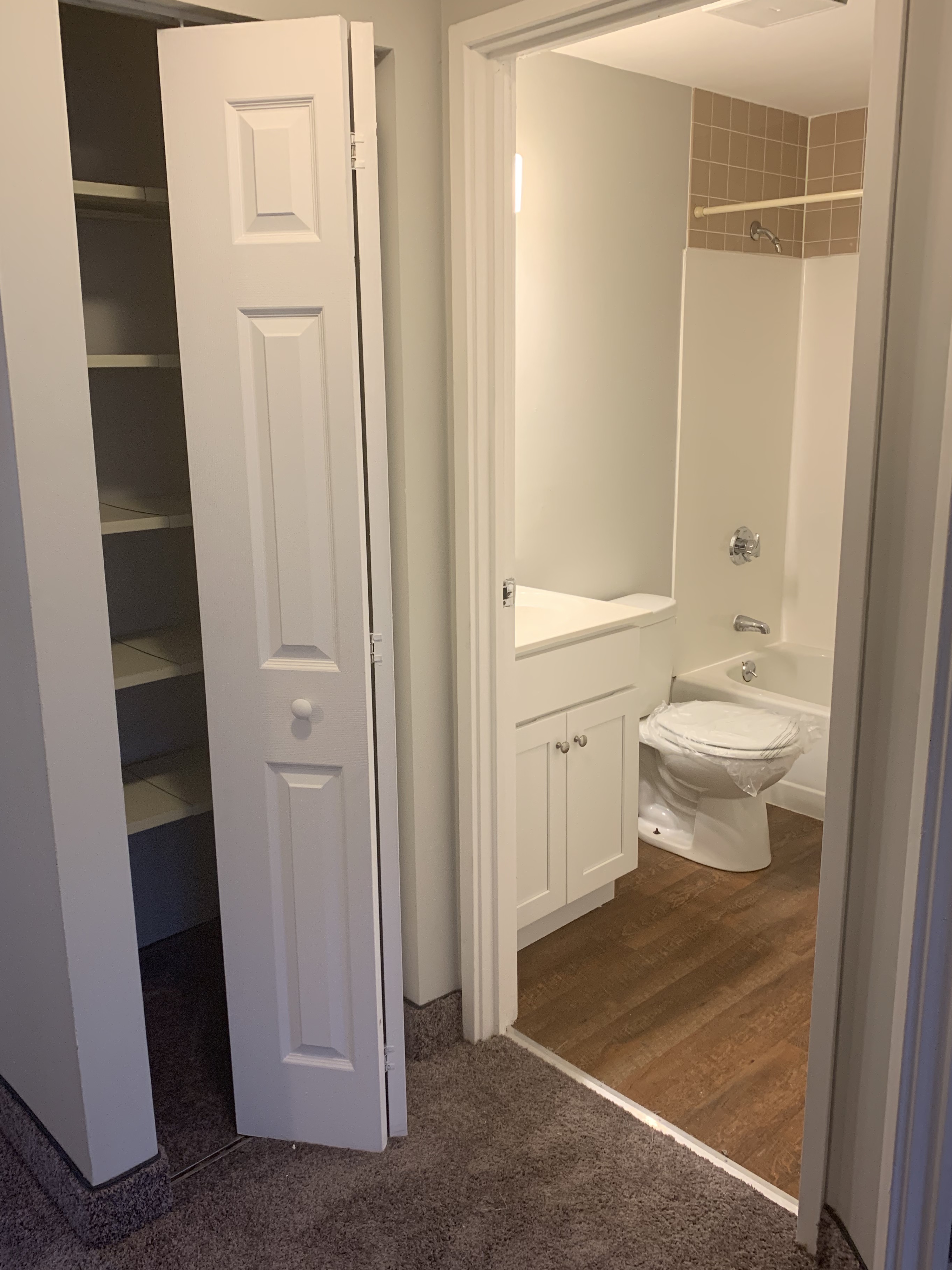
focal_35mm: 29
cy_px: 620
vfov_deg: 61.7
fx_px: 1063
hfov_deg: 48.2
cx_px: 457
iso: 125
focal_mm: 4.25
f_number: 1.8
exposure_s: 1/60
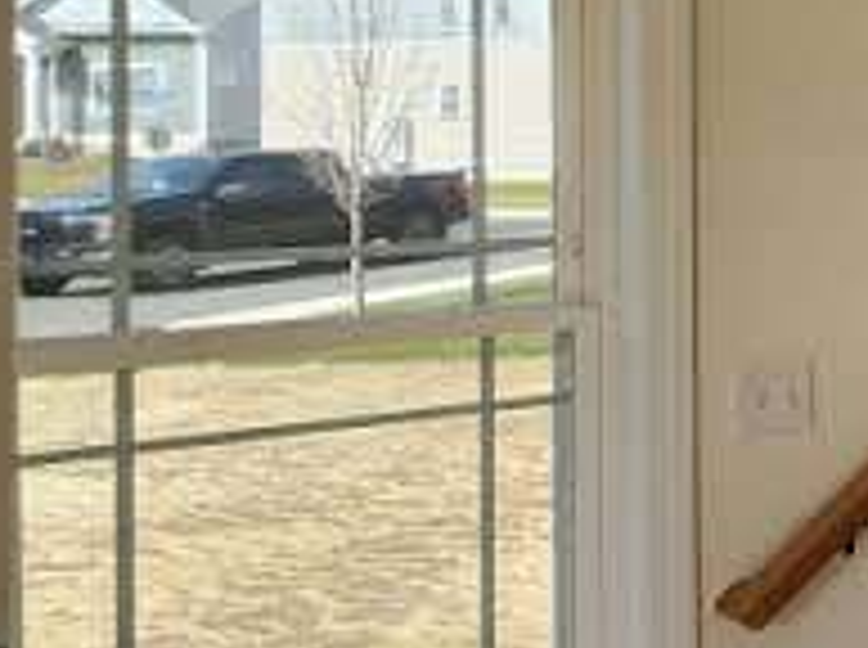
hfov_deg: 19.9
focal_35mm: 54
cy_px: 140
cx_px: 1700
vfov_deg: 26.5
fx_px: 1352
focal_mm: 2.2
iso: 50
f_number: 2.2
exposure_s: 1/259
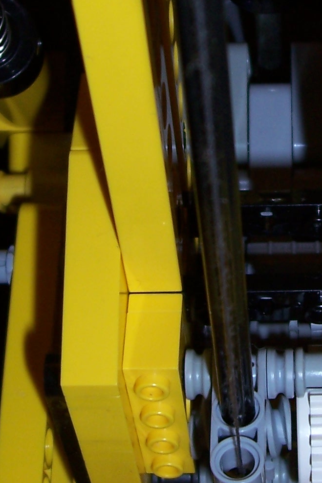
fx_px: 1181
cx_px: 276
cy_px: 178
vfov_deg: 23.1
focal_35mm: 88
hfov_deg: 15.4
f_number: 2.7
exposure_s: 1/60
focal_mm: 5.6
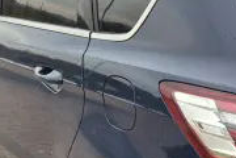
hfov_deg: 22.9
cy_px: 124
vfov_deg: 16.0
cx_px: 241
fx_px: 557
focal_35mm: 85
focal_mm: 5.4
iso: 25
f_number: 1.8
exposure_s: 1/213
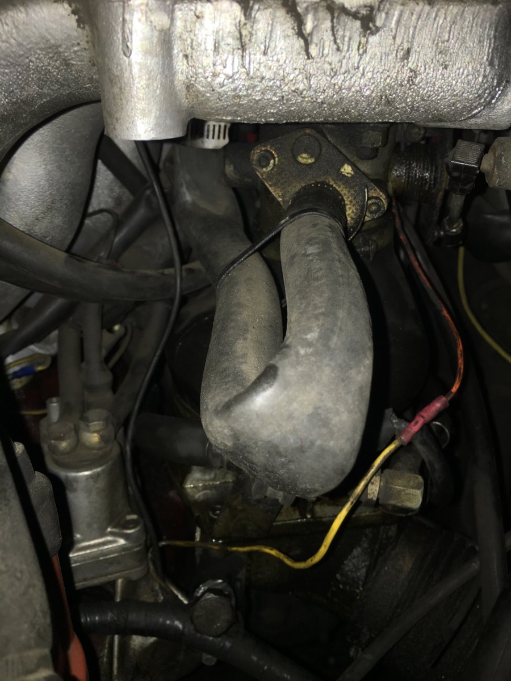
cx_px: 256
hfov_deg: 48.2
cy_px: 340
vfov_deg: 61.7
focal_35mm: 29
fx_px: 571
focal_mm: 4.15
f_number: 2.2
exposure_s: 1/30
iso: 25
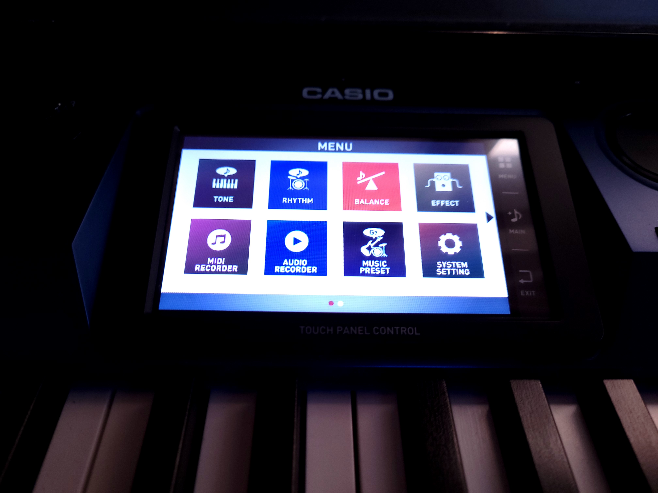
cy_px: 246
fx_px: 494
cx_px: 329
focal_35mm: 26
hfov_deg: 67.3
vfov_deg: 53.1
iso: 50
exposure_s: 1/15
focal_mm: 5.4
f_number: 1.8
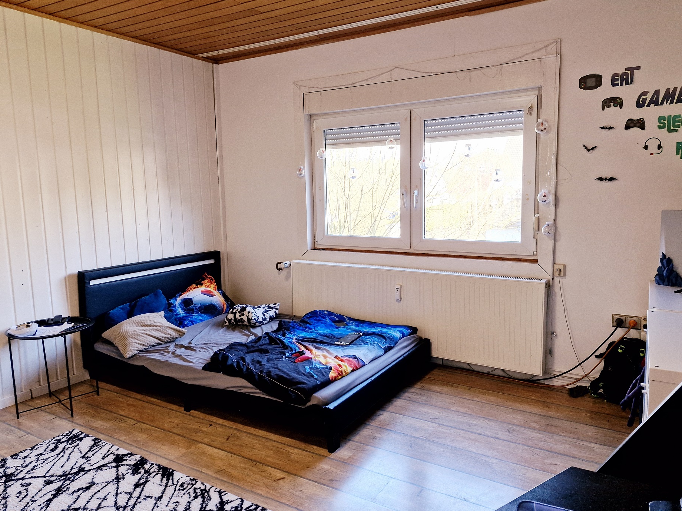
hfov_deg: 71.6
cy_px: 252
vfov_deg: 56.8
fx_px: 473
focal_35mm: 24
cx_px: 354
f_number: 1.8
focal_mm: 5.54
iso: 200
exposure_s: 1/180
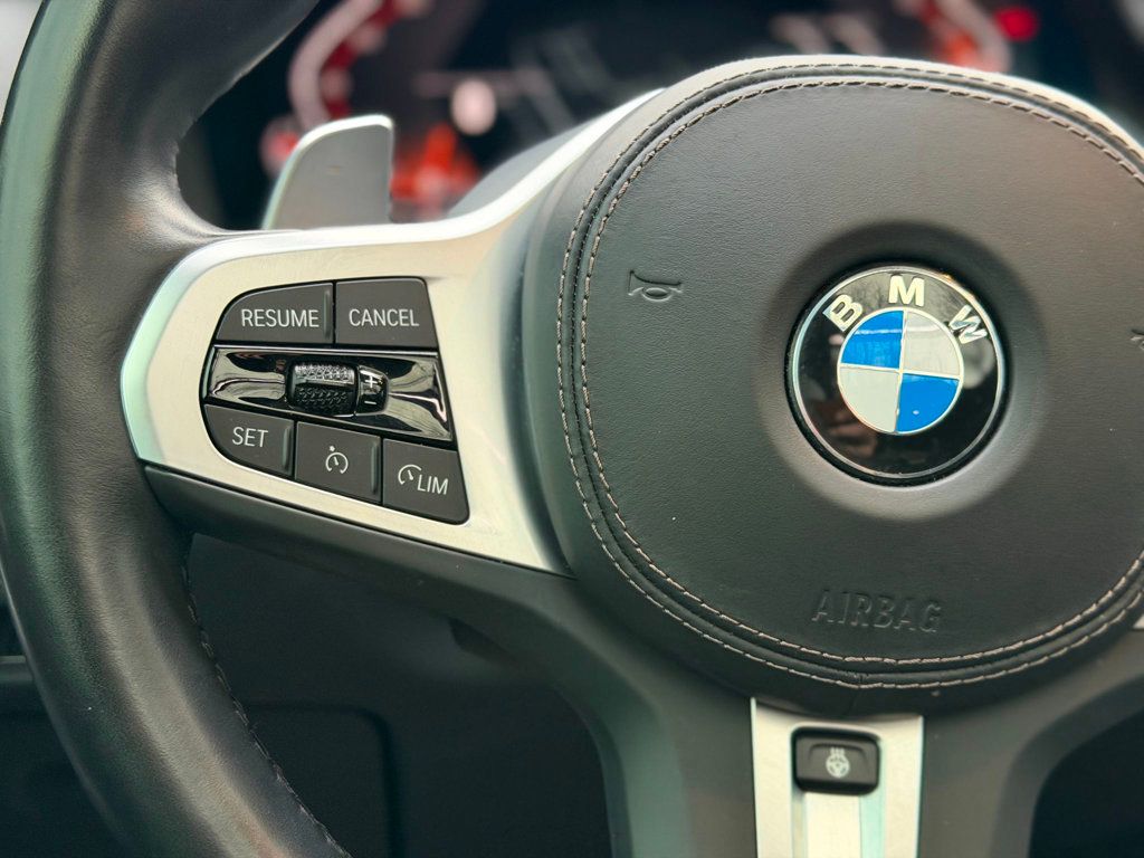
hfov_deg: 39.7
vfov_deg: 30.3
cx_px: 572
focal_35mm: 48
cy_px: 429
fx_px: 1586
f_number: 1.78
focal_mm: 6.76
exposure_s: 1/35
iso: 320
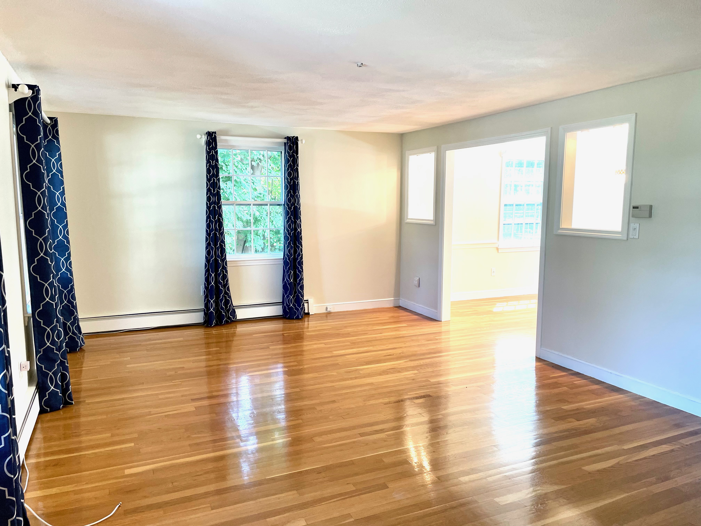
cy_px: 263
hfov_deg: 67.3
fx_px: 527
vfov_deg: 53.1
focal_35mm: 26
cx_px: 350
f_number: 1.6
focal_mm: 4.2
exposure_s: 1/60
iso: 80
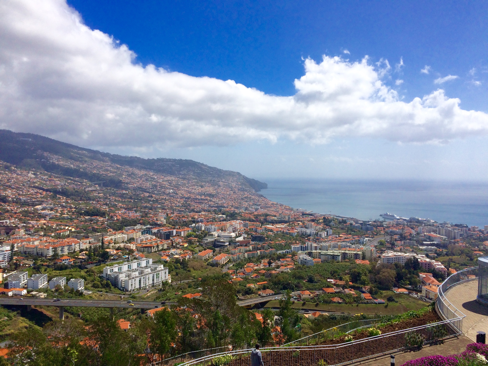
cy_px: 183
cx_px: 244
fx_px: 409
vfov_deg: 48.2
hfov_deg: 61.7
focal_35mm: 29
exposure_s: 1/4566
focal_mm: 4.15
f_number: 2.2
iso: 32
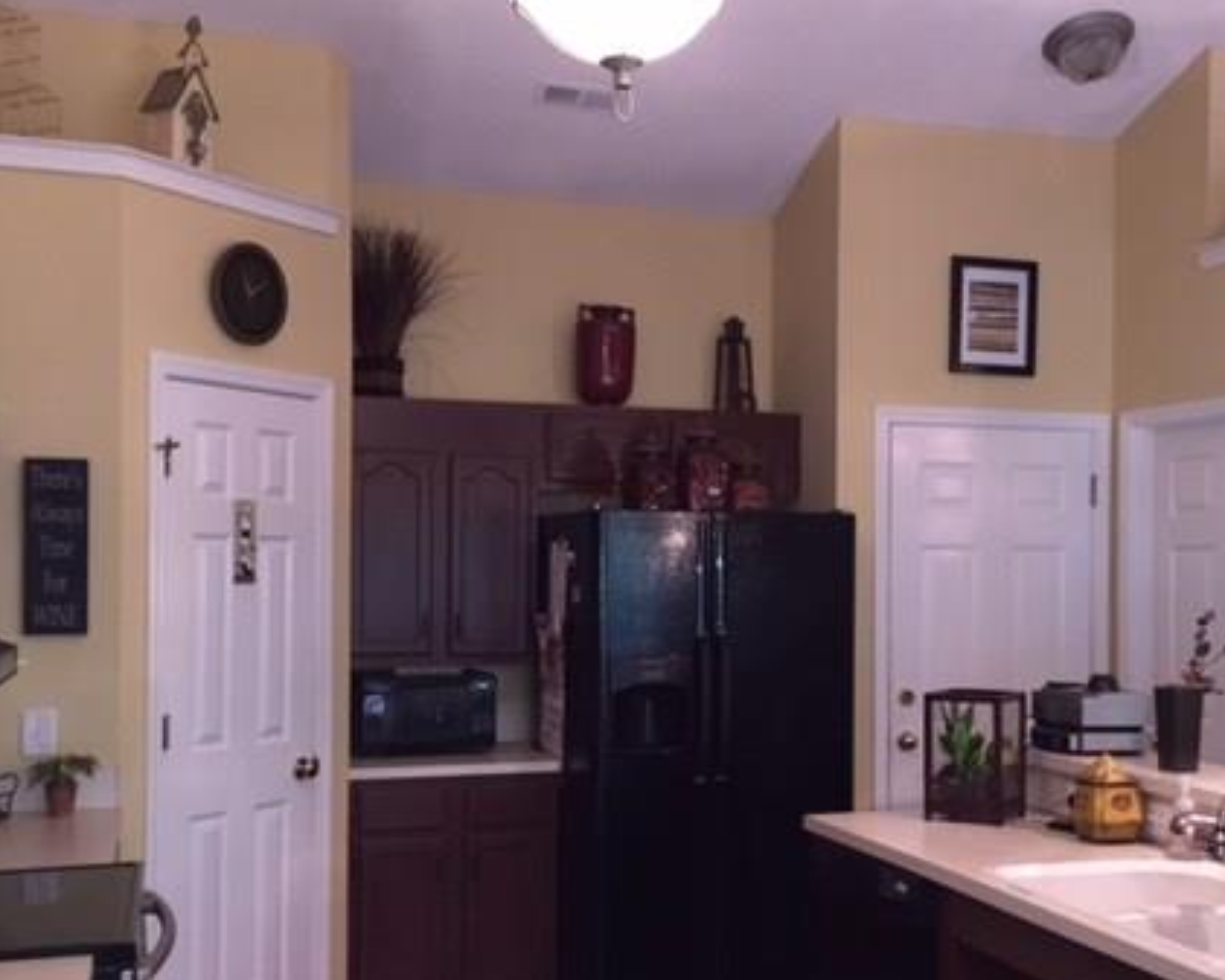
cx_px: 693
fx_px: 1559
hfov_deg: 42.8
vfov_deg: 34.8
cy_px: 579
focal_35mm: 43
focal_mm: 4.15
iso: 100
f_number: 2.2
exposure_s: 1/17
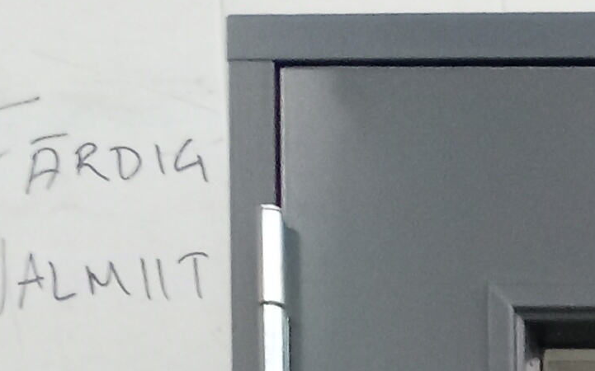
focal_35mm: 162
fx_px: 2626
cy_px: 1632
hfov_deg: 12.1
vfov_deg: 6.2
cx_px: 994
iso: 1362
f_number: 1.8
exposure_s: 1/20
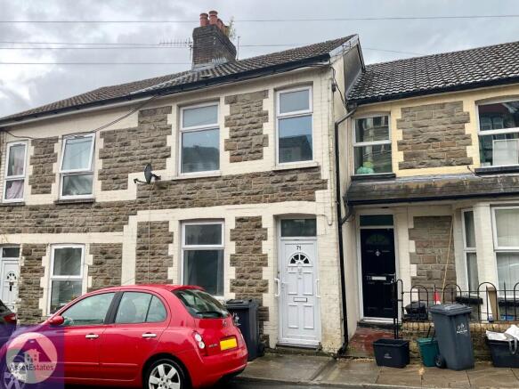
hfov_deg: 61.7
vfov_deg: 48.2
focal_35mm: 29
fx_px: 435
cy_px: 194
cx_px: 260
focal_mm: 3
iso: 16
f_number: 1.8
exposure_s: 1/929
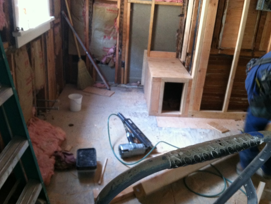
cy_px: 102
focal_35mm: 36
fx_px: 282
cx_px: 132
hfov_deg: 51.4
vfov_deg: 39.7
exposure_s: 1/15
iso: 400
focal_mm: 3.85
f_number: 2.8
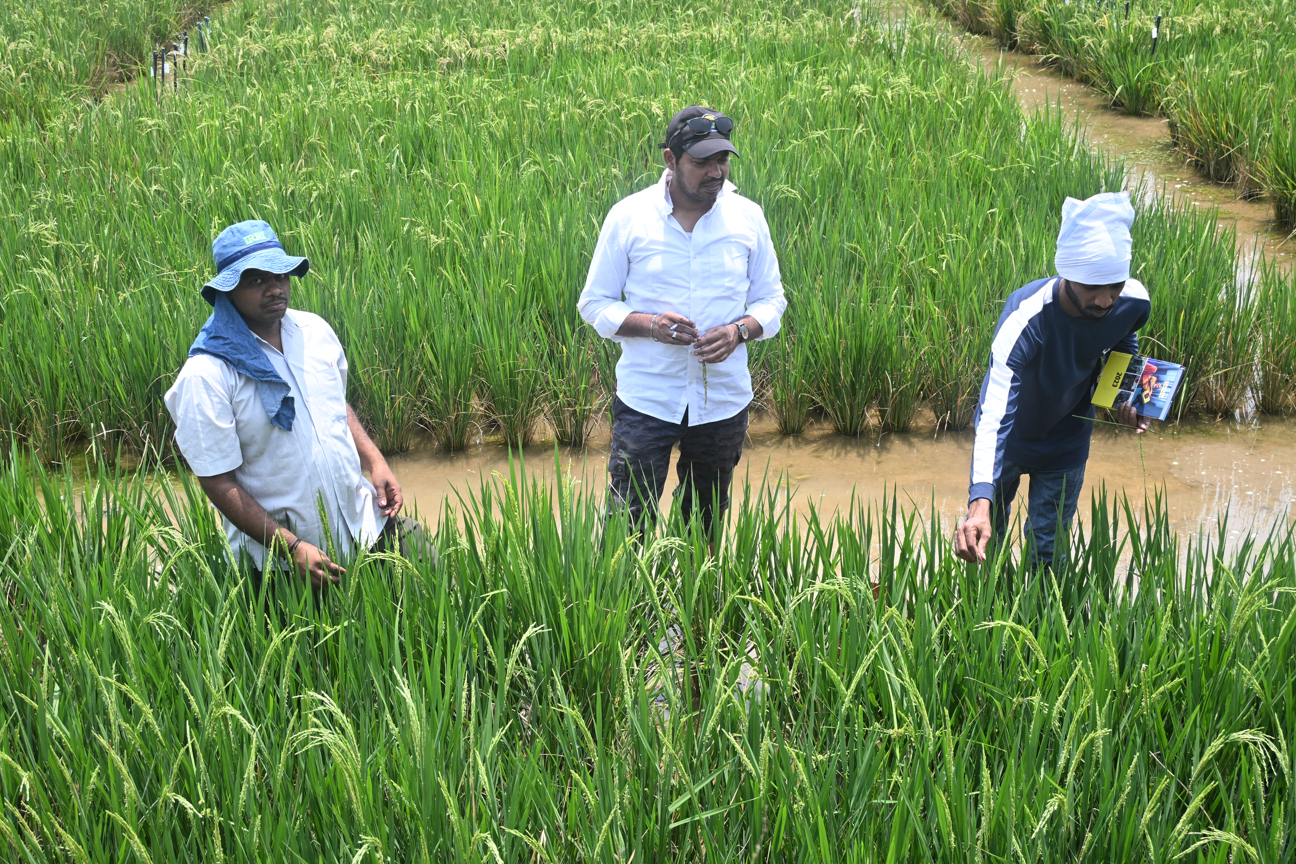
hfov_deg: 41.1
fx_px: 1728
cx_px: 633
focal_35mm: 48
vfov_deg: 28.1
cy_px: 445
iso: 200
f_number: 6.3
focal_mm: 30
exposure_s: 1/400
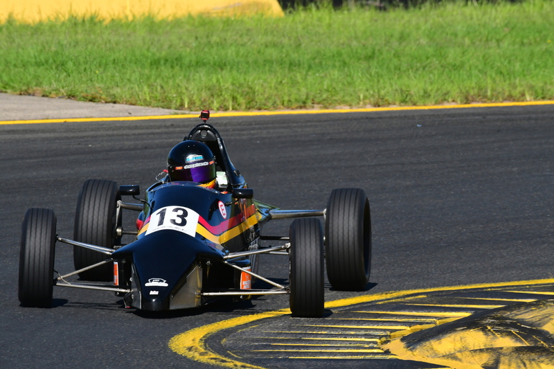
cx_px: 277
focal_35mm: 750
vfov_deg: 1.8
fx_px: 11539
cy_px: 184
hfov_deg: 2.8
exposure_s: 1/640
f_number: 13
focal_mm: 500
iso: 500
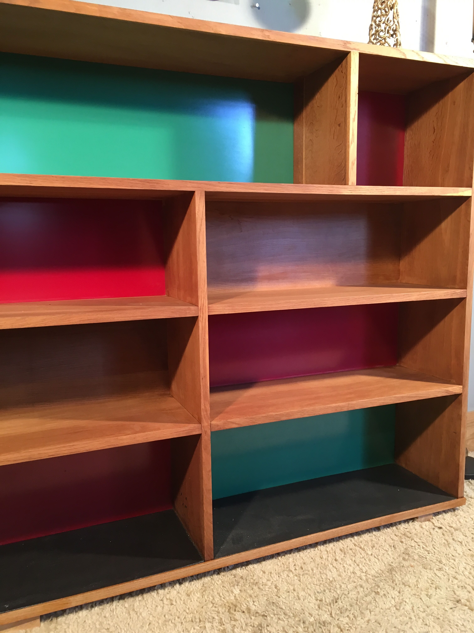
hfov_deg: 48.2
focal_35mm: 29
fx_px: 529
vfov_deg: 61.7
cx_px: 237
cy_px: 316
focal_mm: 4.15
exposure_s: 1/33
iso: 80
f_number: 2.2
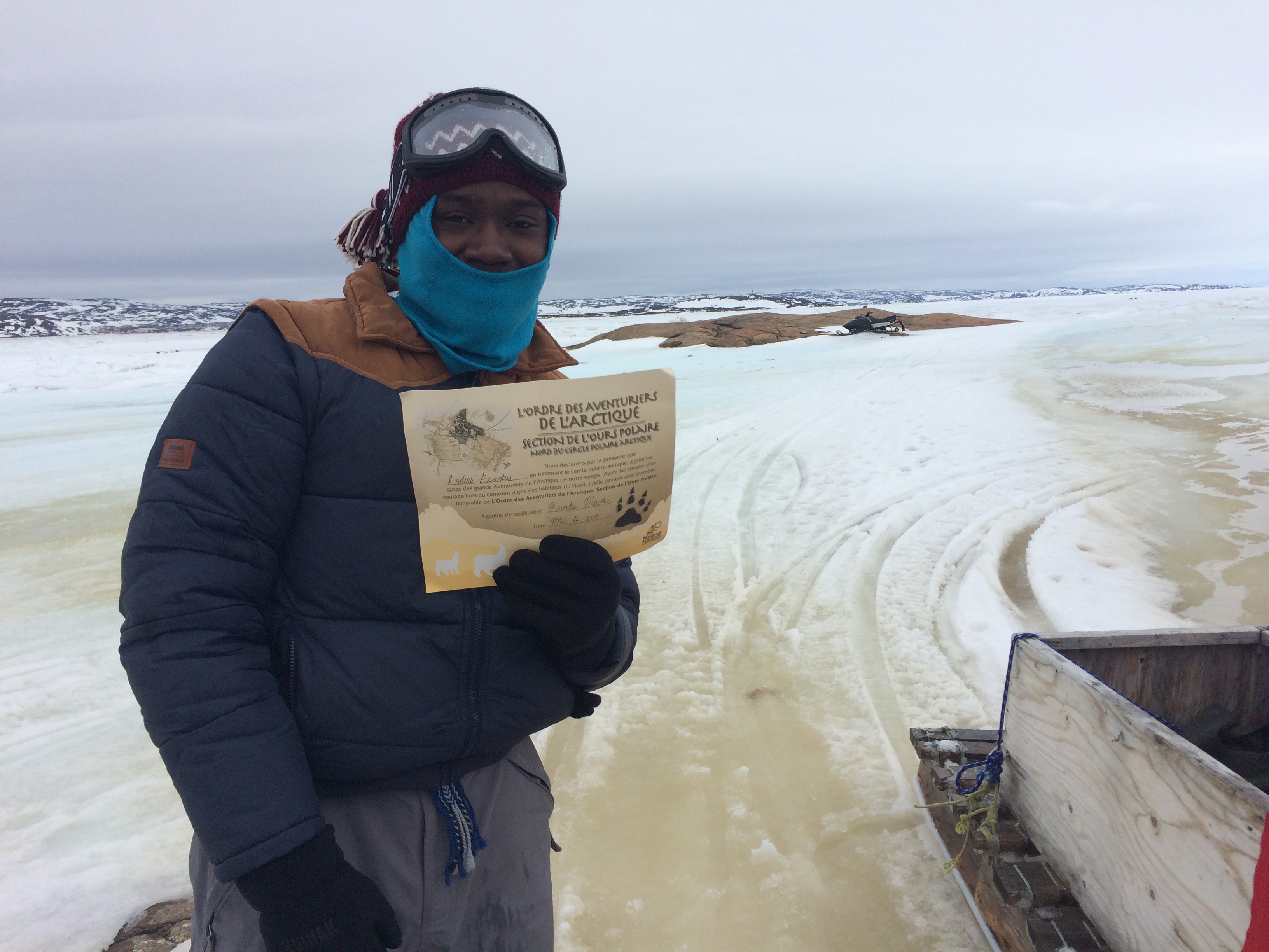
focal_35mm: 29
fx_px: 1063
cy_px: 476
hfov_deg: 61.7
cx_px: 634
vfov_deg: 48.2
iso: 32
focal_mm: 4.15
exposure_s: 1/5128
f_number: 2.2
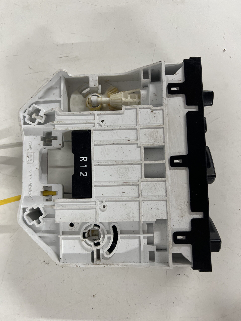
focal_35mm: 26
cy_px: 160
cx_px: 120
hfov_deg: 53.1
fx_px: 241
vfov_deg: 67.3
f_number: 1.5
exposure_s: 1/60
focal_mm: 5.7
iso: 250
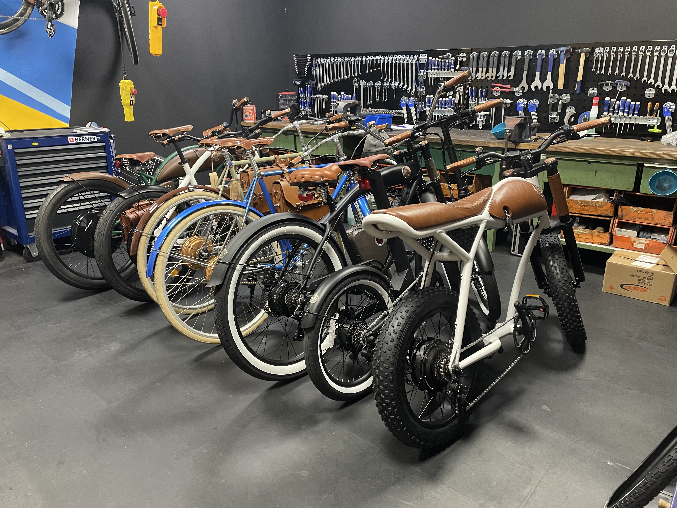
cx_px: 338
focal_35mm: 26
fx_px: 508
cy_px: 254
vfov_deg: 53.1
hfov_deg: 67.3
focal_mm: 4.2
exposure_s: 1/33
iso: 400
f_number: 1.6
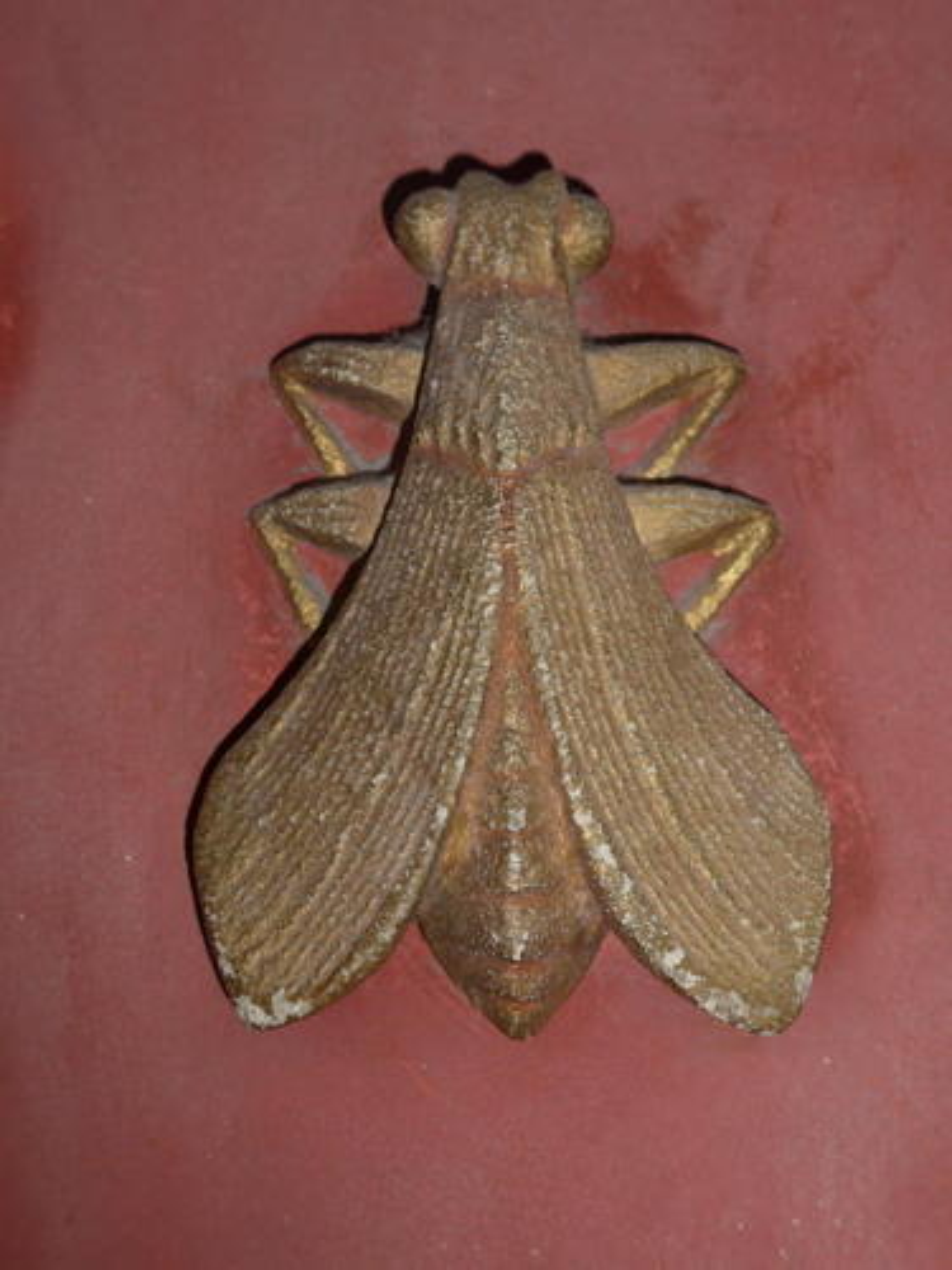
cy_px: 635
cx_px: 476
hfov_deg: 26.6
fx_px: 2017
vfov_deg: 34.9
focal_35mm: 55
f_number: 3.4
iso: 100
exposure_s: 1/60
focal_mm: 11.3
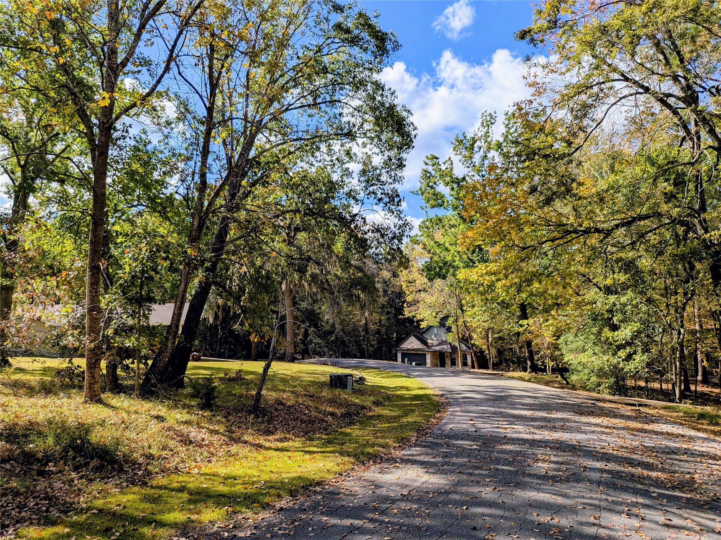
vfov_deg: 56.8
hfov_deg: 71.6
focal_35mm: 24
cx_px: 360
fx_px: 500
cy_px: 270
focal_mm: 4.53
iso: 44
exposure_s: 1/2825
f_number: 1.7
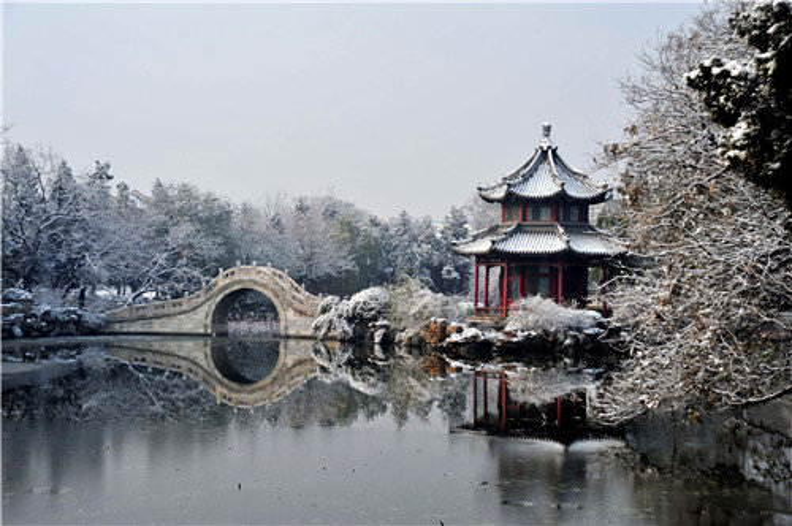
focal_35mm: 62
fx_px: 1362
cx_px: 396
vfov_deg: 21.9
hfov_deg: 32.4
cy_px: 263
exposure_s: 1/1000
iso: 250
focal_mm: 62
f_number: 7.1
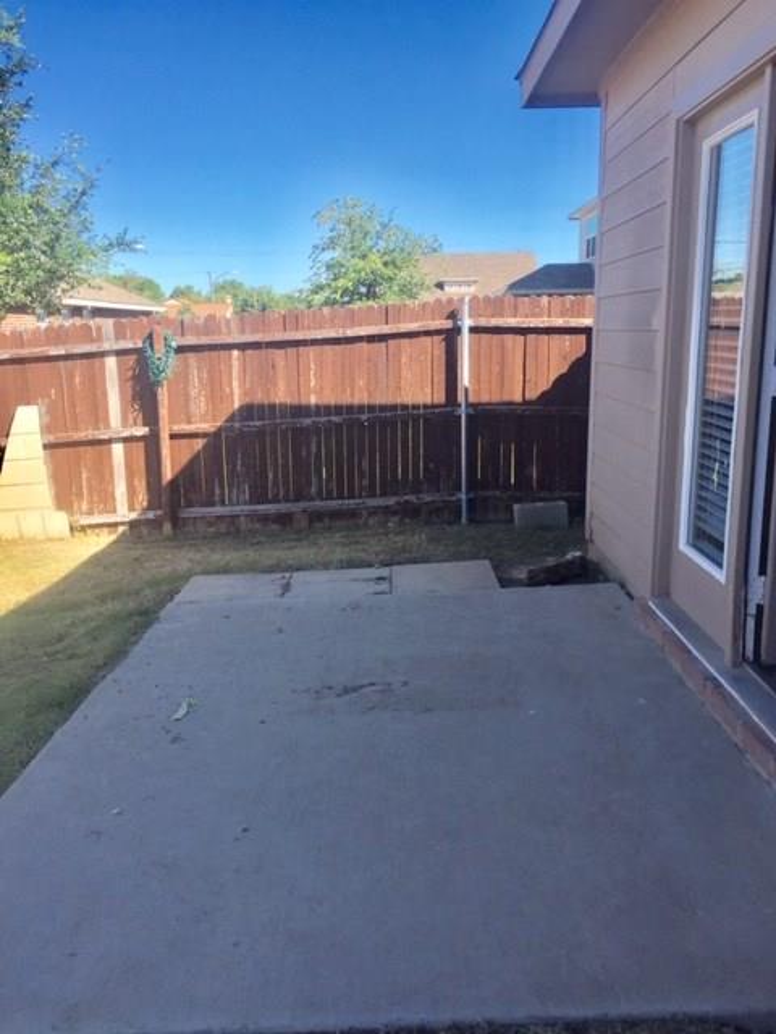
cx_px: 388
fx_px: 867
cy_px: 517
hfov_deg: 48.2
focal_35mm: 29
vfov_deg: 61.7
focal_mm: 4.15
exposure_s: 1/920
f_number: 2.2
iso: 32
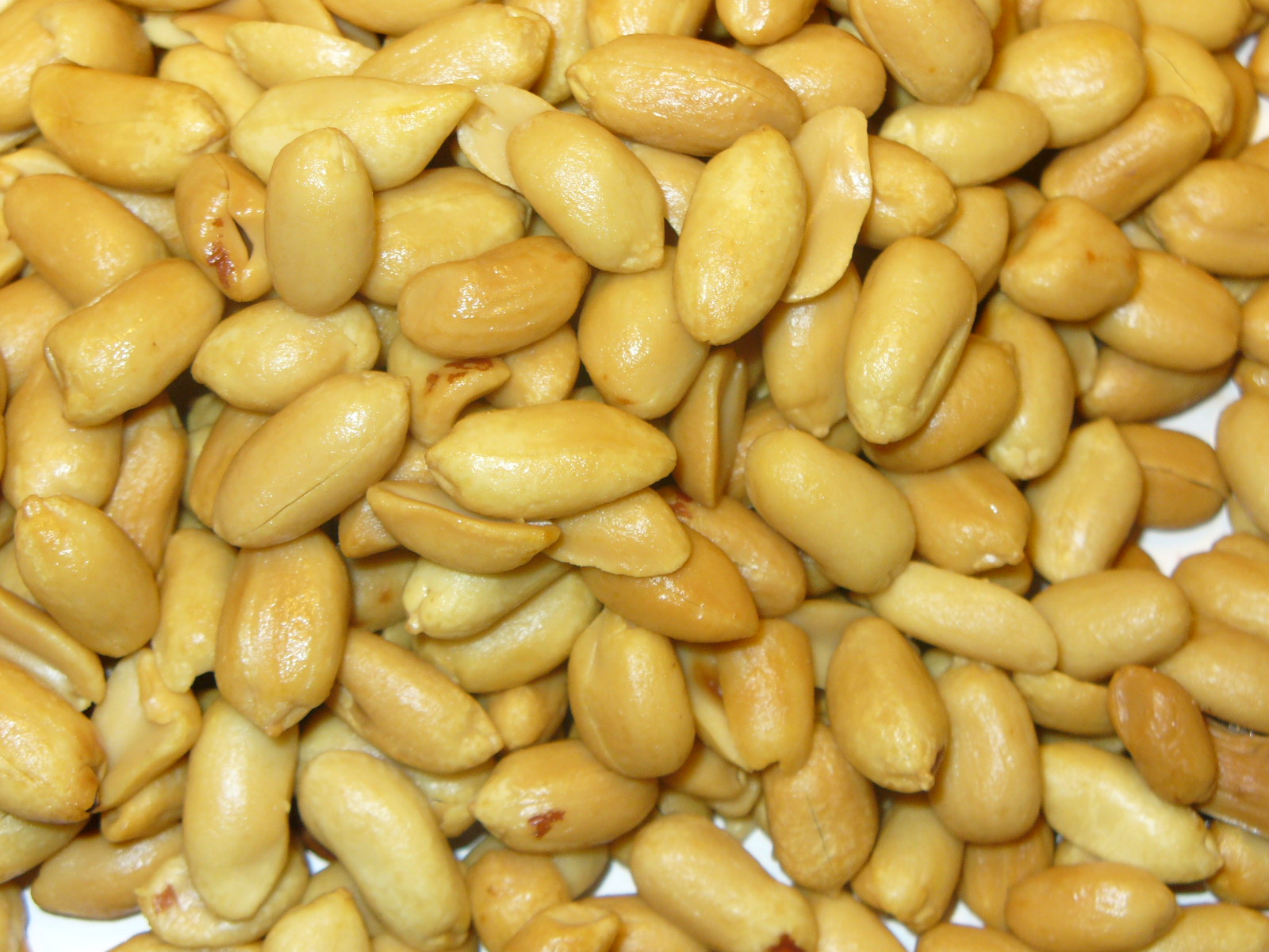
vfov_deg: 18.9
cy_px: 476
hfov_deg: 25.0
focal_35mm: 78
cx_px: 634
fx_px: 2859
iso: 100
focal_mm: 12.8
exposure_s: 1/60
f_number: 3.3
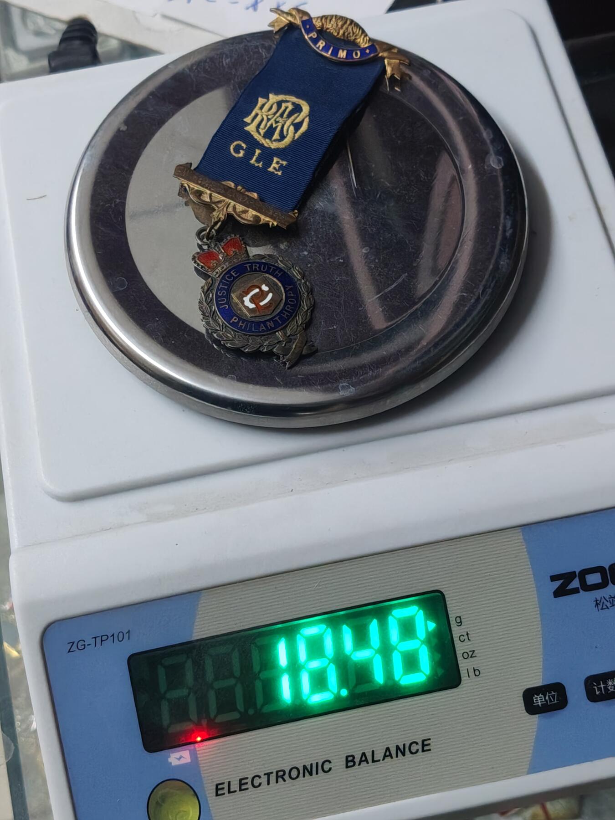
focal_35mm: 51
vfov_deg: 37.5
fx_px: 1208
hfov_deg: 28.6
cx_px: 308
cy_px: 410
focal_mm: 4.84
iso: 1070
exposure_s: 1/100
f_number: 1.88
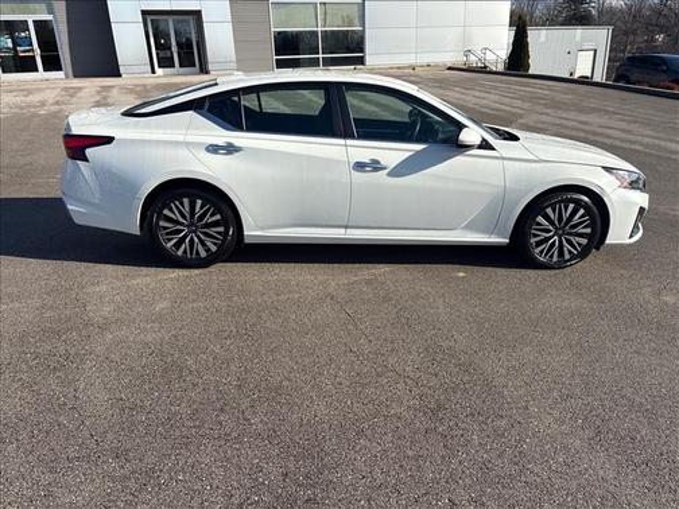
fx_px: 510
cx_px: 340
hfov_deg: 67.3
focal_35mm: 26
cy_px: 254
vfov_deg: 53.1
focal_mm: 5.96
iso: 50
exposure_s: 1/4065
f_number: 1.6
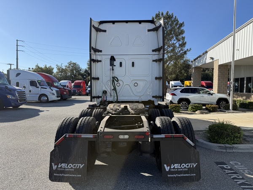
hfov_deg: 71.6
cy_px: 95
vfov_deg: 56.8
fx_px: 175
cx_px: 126
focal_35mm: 24
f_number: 1.78
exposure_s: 1/3145
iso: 80
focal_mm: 6.76
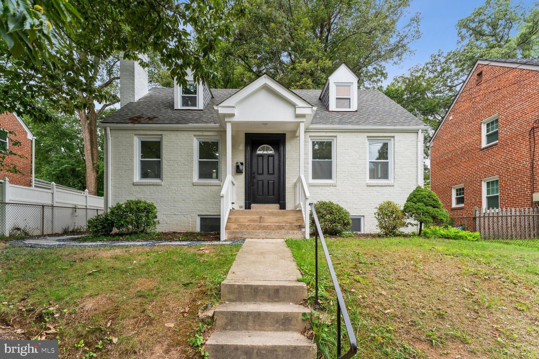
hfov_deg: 104.3
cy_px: 180
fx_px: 210
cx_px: 270
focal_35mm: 14
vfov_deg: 81.2
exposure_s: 1/90
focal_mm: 14
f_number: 8
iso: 400
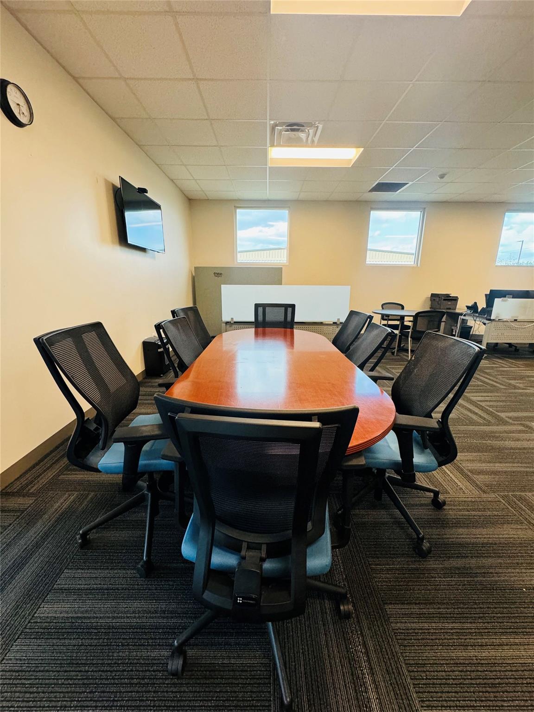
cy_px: 356
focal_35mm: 14
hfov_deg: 85.7
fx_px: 288
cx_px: 267
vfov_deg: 102.1
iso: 320
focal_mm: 2.22
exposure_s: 1/120
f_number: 2.2
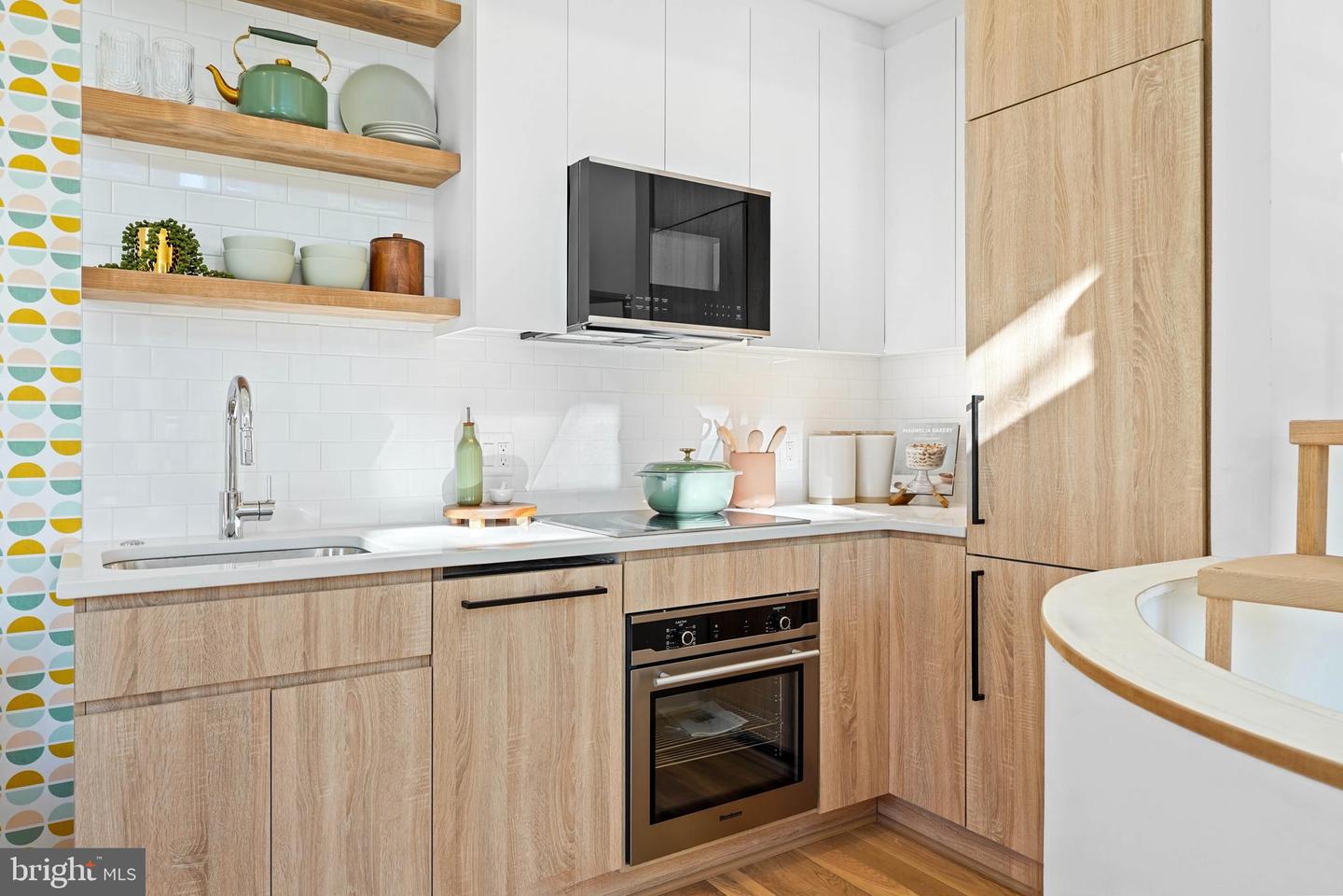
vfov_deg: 54.1
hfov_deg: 74.9
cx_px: 672
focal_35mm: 24
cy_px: 448
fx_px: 877
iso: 320
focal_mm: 23.5
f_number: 8
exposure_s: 1/13
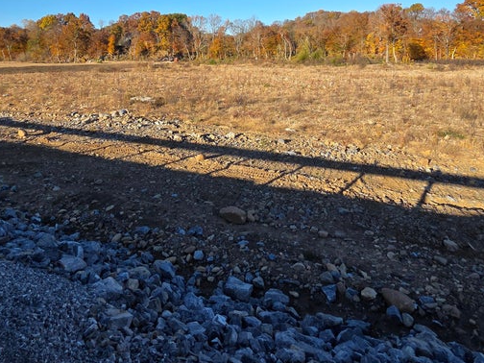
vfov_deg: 55.9
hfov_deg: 76.1
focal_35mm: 22
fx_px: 308
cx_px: 213
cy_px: 63
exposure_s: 1/1073
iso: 50
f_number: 2.2
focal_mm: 2.2
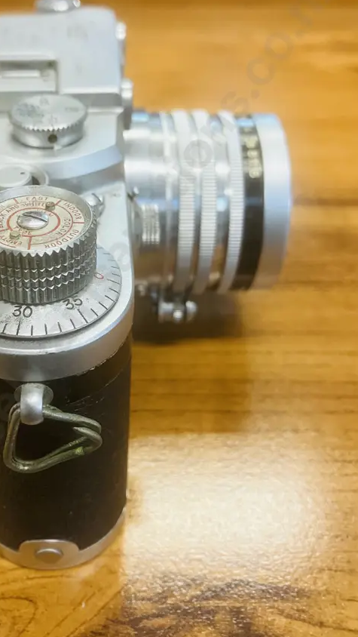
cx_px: 99
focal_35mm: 37
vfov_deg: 53.9
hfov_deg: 31.5
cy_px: 286
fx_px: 624
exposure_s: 1/50
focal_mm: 3.99
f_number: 1.8
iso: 200
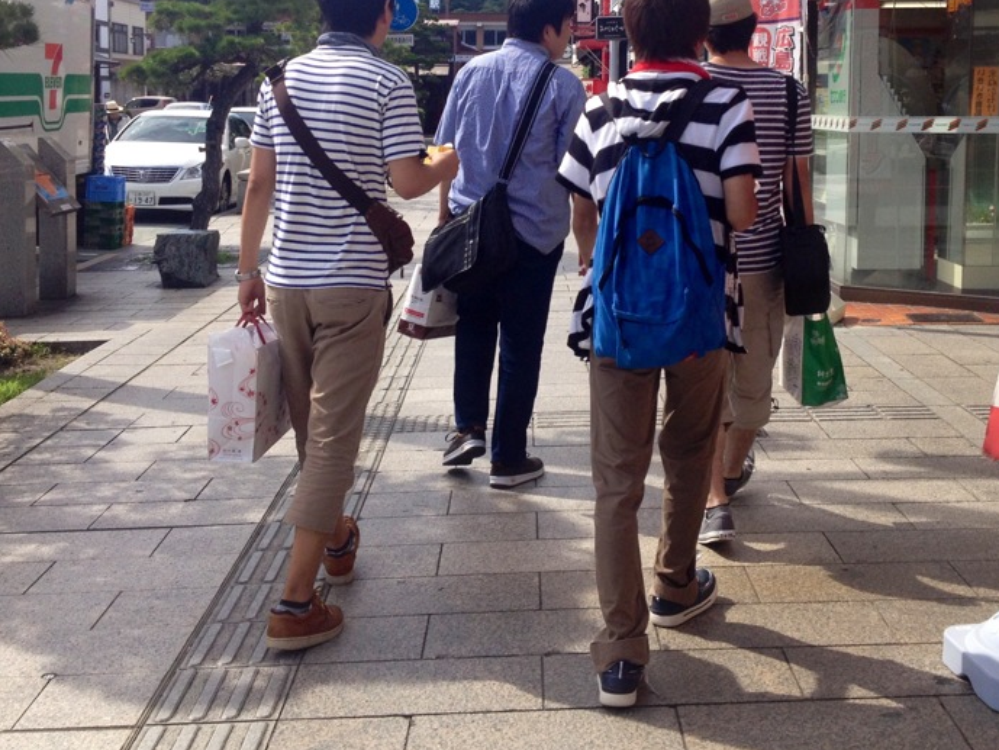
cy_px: 206
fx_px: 1501
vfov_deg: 27.7
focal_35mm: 52
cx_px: 555
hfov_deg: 36.8
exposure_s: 1/1062
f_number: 2.4
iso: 50
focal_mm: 4.28
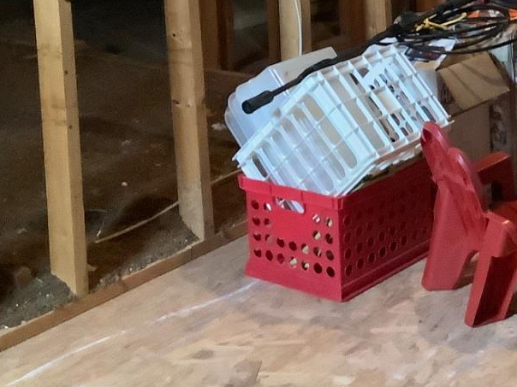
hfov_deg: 24.0
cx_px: 542
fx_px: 1150
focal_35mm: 77
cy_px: -29
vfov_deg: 18.5
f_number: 2.4
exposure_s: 1/24
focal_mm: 3.3
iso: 800
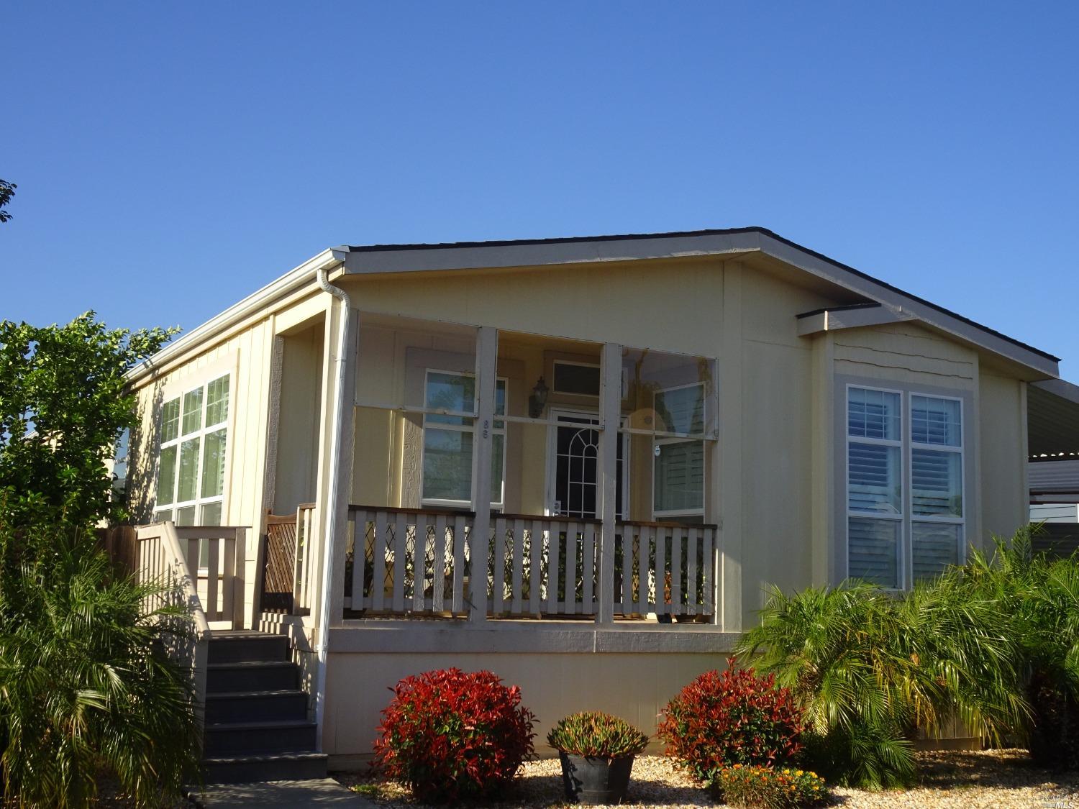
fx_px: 1247
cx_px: 540
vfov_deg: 36.0
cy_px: 404
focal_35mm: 40
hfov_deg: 46.8
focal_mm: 6.8
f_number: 4
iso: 80
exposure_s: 1/640
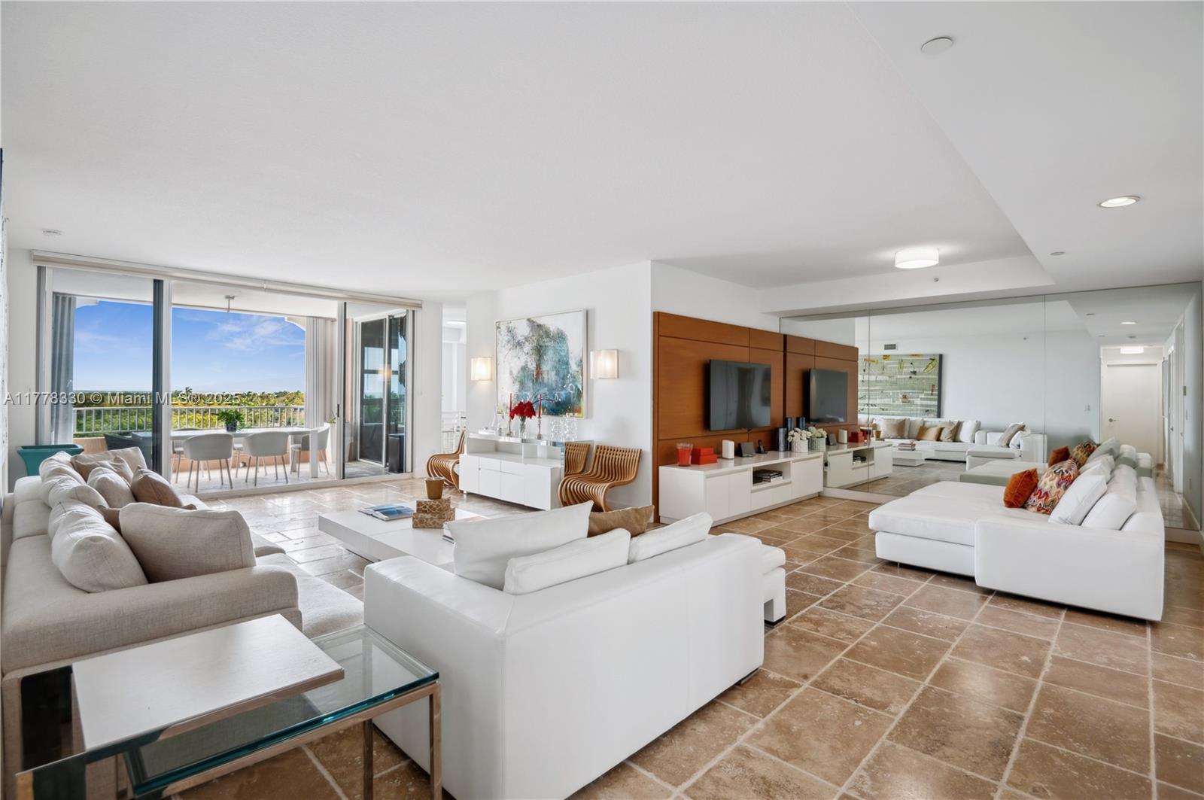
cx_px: 602
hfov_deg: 96.8
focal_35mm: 16
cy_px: 400
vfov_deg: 73.6
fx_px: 535
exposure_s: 1/60
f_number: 8
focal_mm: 16
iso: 250
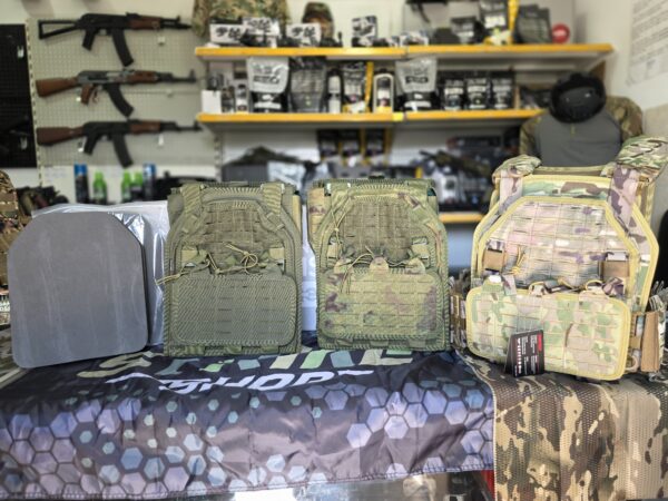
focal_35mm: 23
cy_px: 250
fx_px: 444
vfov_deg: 58.9
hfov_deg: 73.9
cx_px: 334
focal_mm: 6.3
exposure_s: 1/100
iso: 80
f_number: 1.7
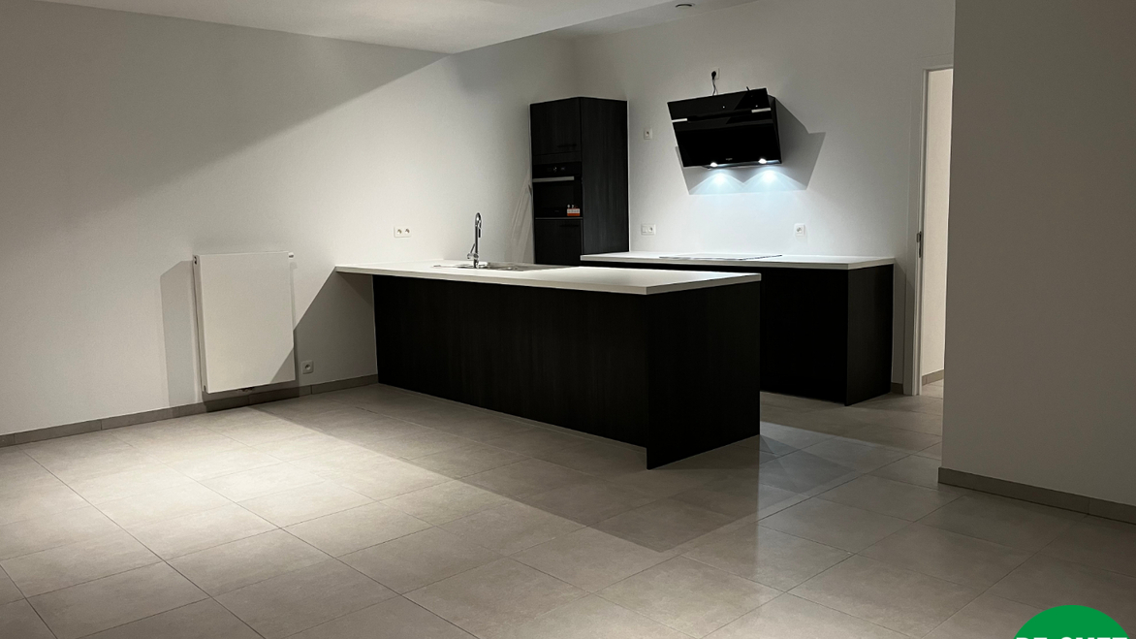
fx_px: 873
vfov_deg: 40.2
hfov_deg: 66.1
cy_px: 314
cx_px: 571
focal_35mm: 29
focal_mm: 5.1
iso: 125
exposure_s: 1/50
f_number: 1.6
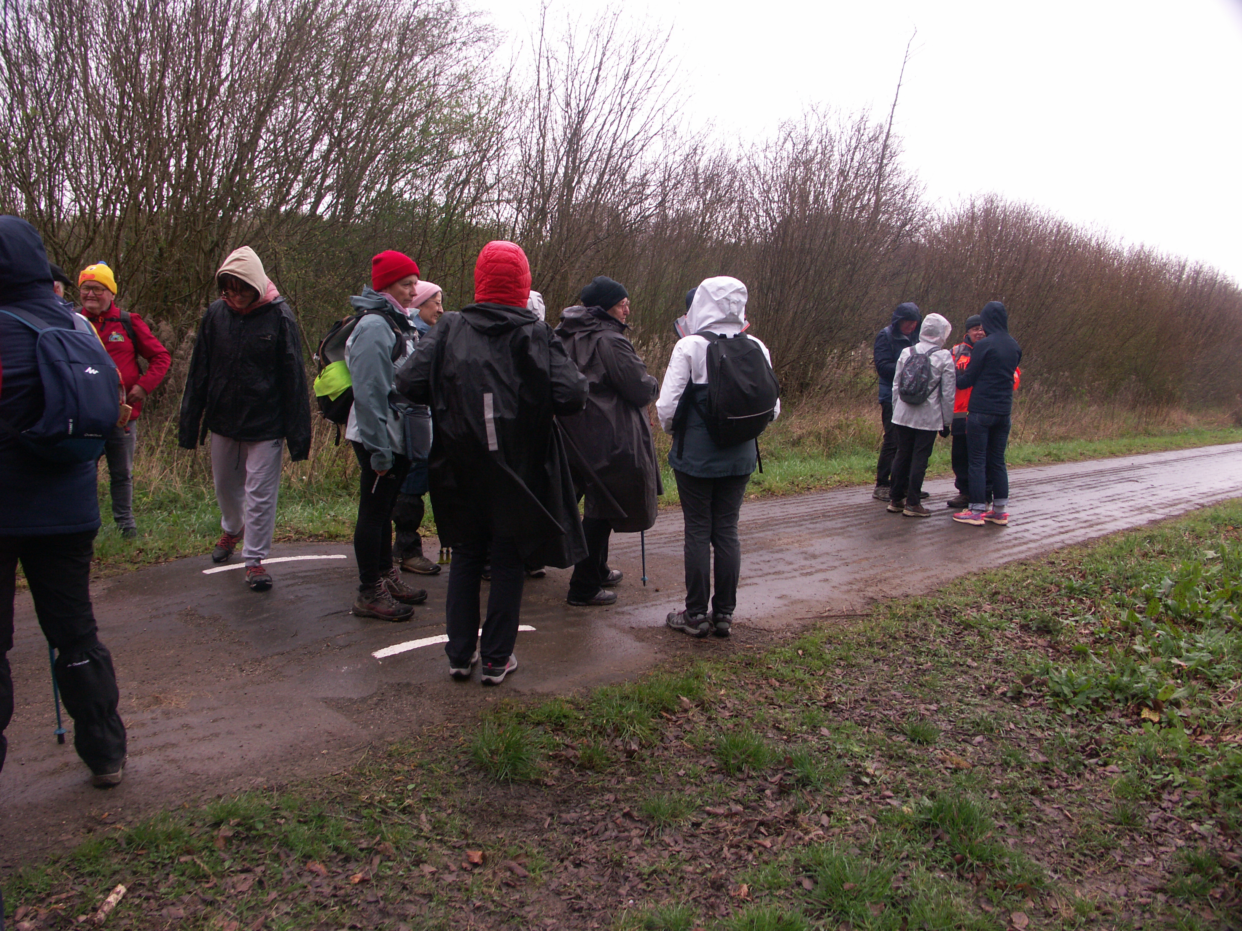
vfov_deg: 49.7
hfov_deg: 63.4
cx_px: 621
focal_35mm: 28
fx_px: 1005
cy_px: 466
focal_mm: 7.21
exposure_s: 1/100
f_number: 3.5
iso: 64
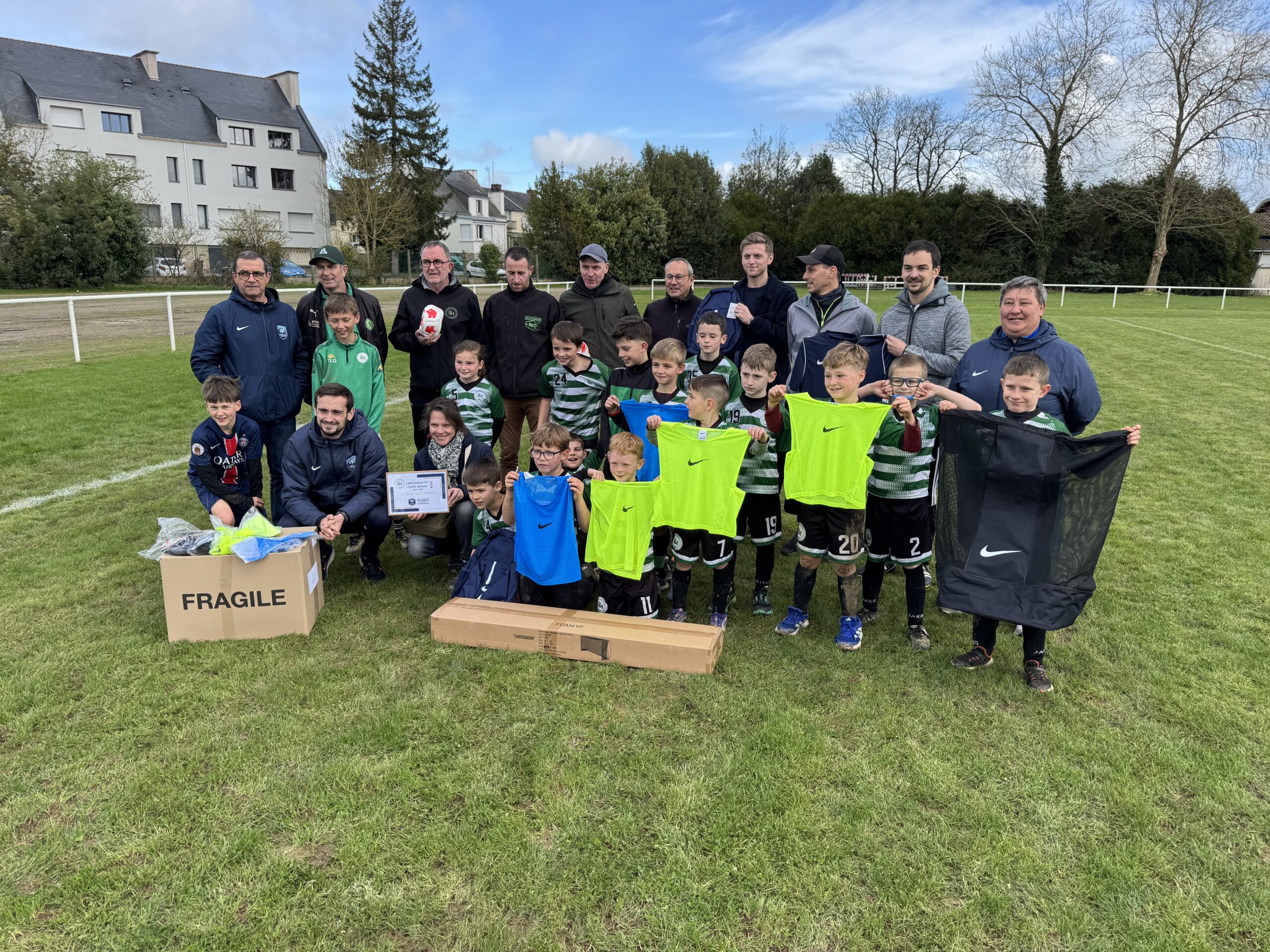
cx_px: 635
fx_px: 881
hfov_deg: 71.6
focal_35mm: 24
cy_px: 476
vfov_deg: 56.8
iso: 80
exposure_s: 1/1112
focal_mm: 6.76
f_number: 1.78
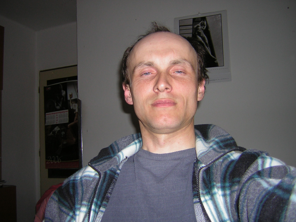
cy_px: 111
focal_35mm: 36
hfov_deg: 51.4
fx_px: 308
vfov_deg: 39.7
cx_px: 148
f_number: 2.6
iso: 50
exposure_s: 1/60.1
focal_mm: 4.7
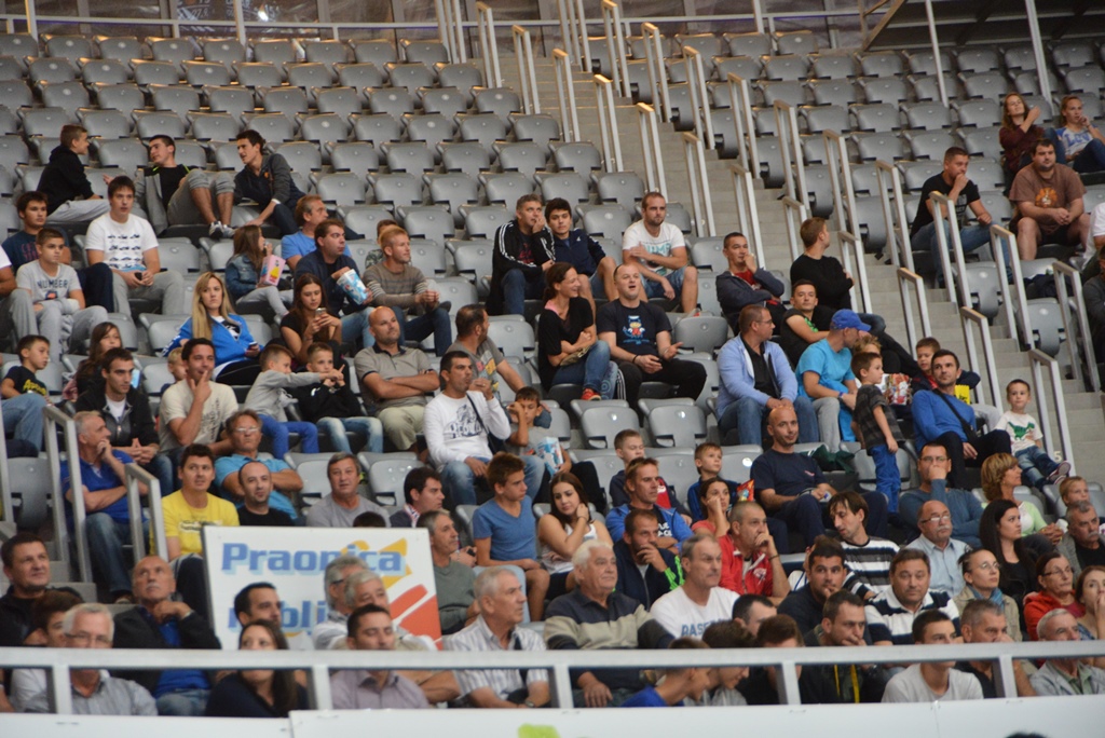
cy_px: 369
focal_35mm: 120
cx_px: 552
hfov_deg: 17.1
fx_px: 3685
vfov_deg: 11.4
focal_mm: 120
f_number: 5.6
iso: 3200
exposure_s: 1/60
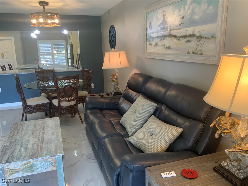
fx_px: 208
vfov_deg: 48.2
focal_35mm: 29
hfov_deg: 61.7
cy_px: 93
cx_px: 124
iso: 80
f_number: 1.8
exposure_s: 1/60
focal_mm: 3
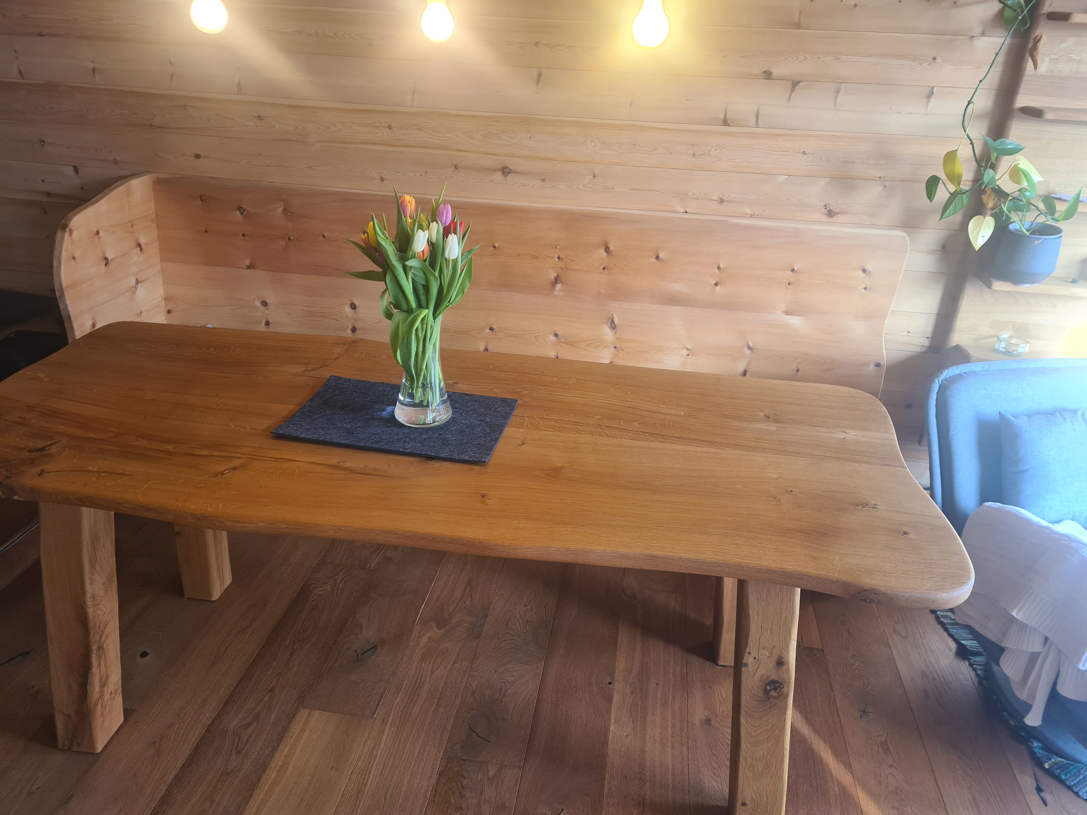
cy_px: 408
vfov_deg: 53.1
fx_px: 816
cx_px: 544
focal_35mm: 26
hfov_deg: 67.3
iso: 80
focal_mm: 5.4
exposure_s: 1/50
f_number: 1.8
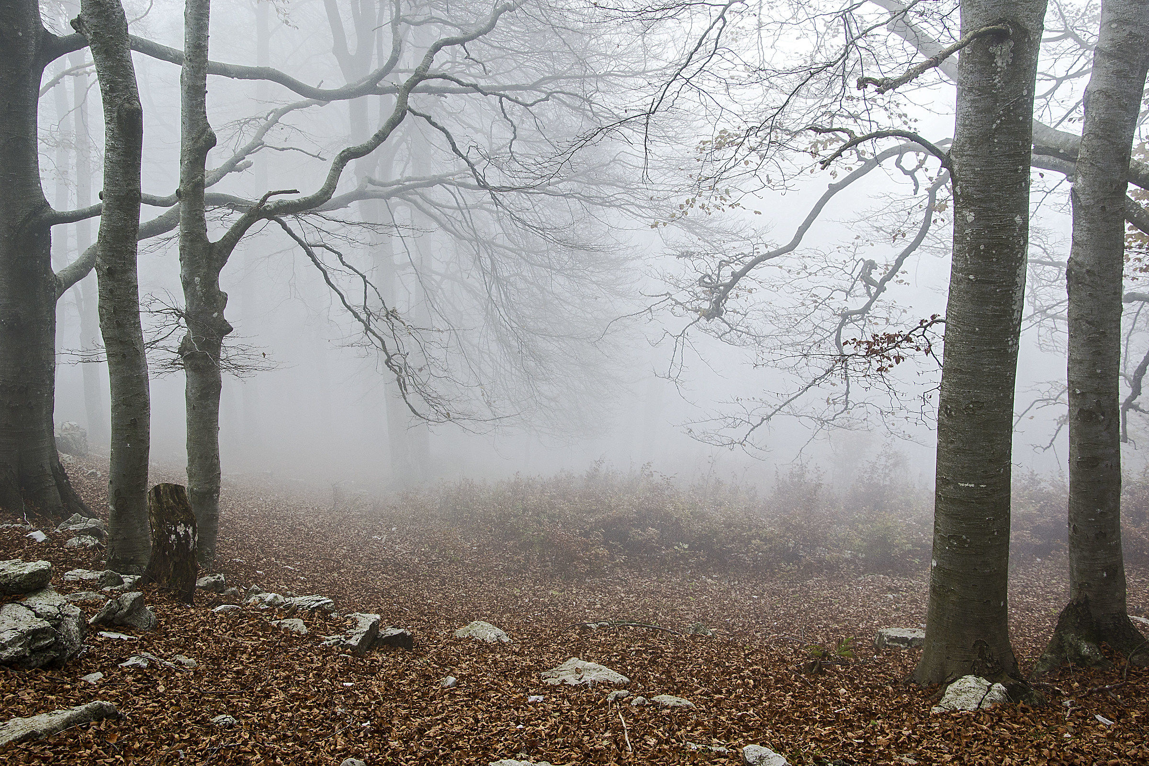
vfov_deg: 35.5
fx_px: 1197
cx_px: 574
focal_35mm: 38
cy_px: 383
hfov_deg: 51.3
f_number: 9
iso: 200
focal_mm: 25
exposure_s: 1/80
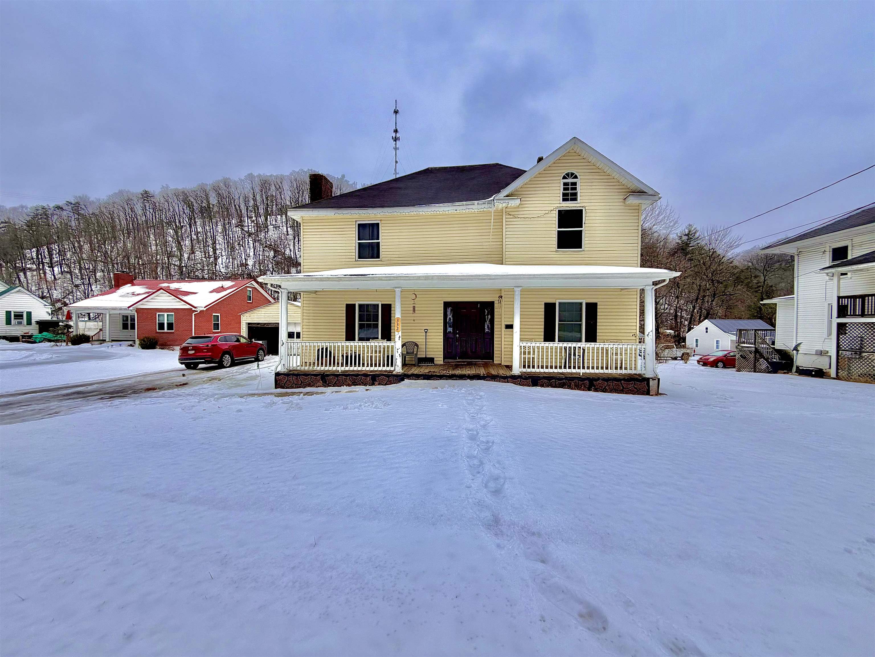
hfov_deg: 102.1
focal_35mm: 14
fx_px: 354
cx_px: 438
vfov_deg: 85.7
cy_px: 328
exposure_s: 1/770
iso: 32
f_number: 2.2
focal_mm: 2.22
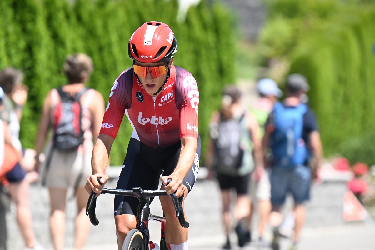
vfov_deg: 3.4
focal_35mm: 400
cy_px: 125
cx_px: 188
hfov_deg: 5.2
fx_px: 4166
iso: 250
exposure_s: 1/500
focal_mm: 400
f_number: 5.6
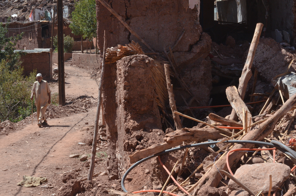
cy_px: 98
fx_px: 615
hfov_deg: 27.0
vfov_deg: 18.1
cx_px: 148
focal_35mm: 75
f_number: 14
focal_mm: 50
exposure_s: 1/800
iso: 1000
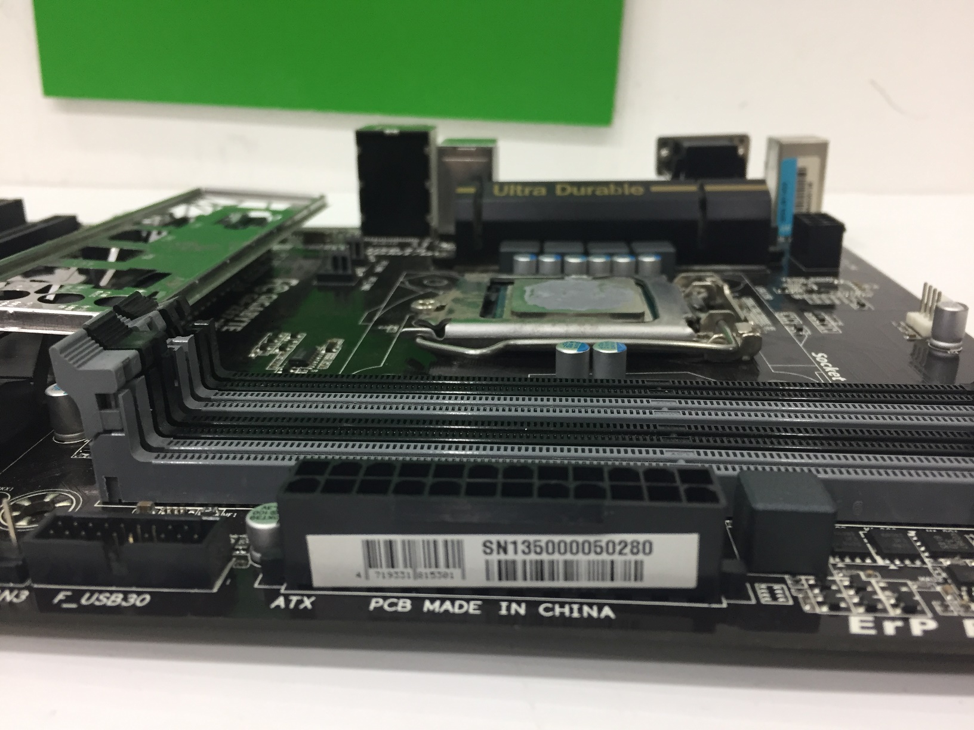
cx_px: 487
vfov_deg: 48.2
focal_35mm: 29
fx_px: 816
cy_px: 365
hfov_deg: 61.7
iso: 125
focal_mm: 4.15
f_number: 2.2
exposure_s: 1/33
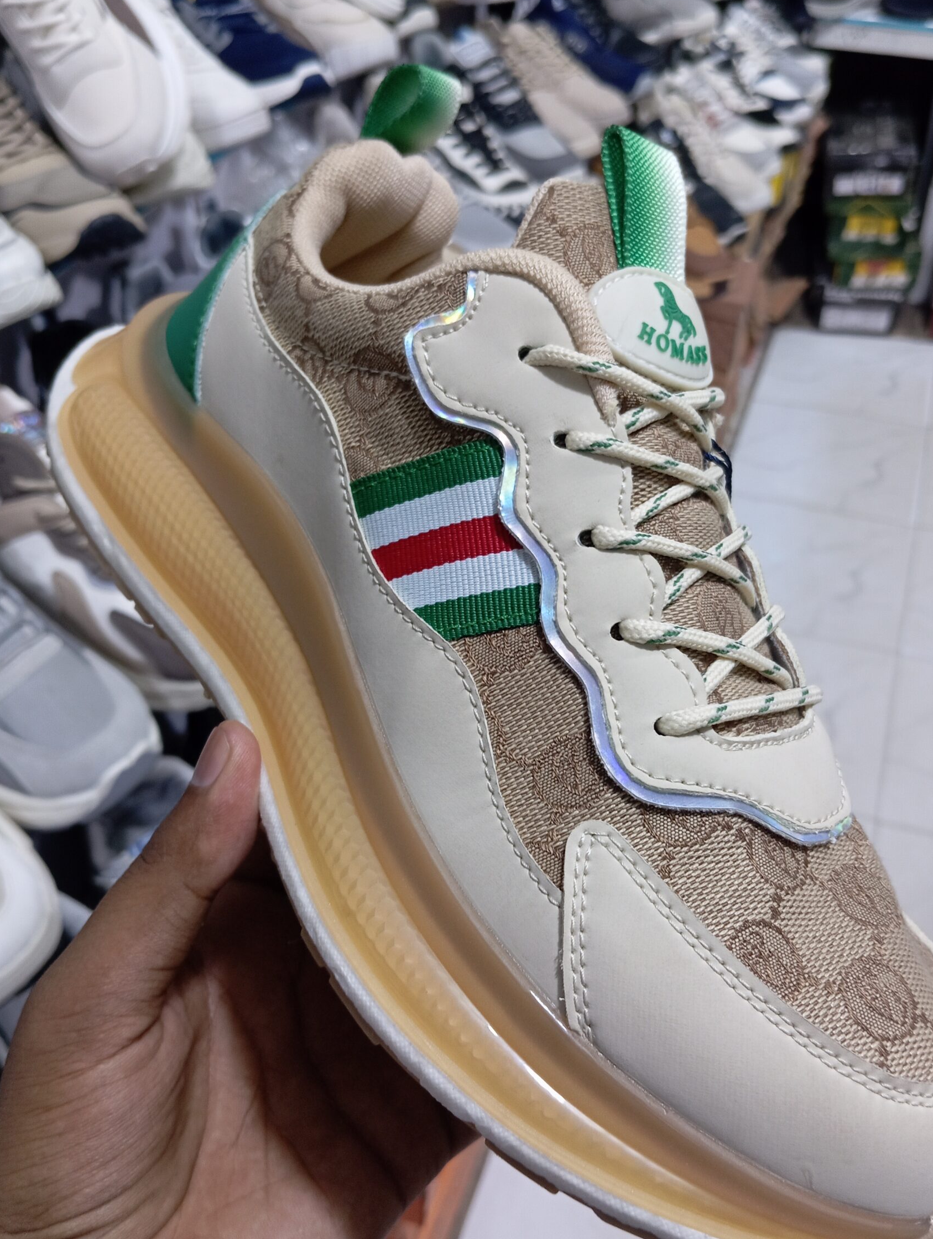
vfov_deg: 56.7
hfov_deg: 44.2
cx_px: 504
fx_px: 1147
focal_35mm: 32
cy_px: 629
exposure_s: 1/33.3
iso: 278
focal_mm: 4.22
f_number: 1.8
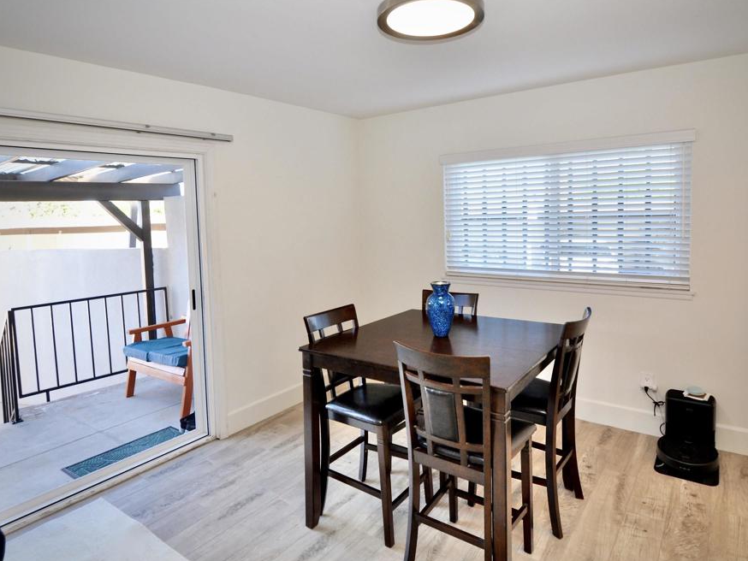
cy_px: 287
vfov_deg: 69.9
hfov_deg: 85.9
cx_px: 392
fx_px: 401
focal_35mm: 19
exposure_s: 1/60
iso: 500
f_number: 4
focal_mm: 11
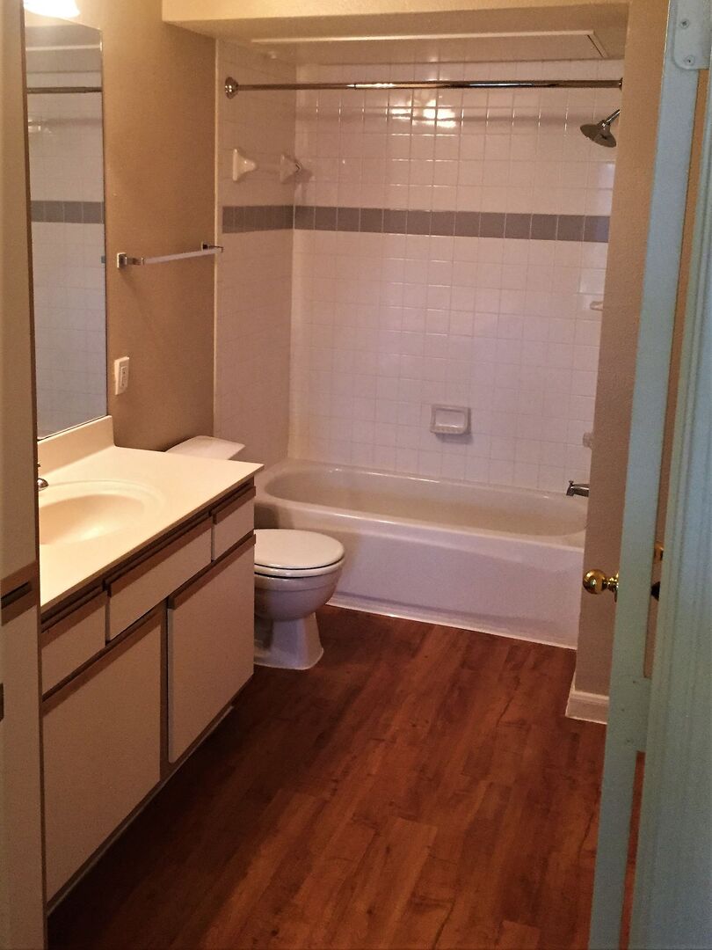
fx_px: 795
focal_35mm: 29
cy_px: 475
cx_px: 356
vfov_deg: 61.7
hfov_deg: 48.2
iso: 125
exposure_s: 1/30
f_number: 2.2
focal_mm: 4.2
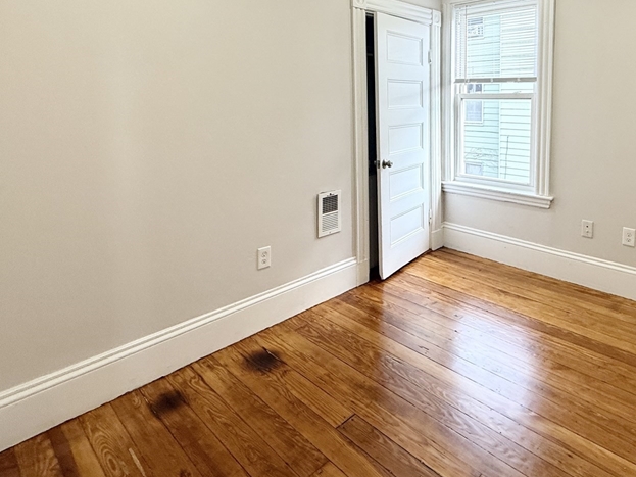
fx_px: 422
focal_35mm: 23
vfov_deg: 56.4
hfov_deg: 71.4
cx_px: 433
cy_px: 129
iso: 80
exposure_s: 1/120
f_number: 2.2
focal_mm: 2.22
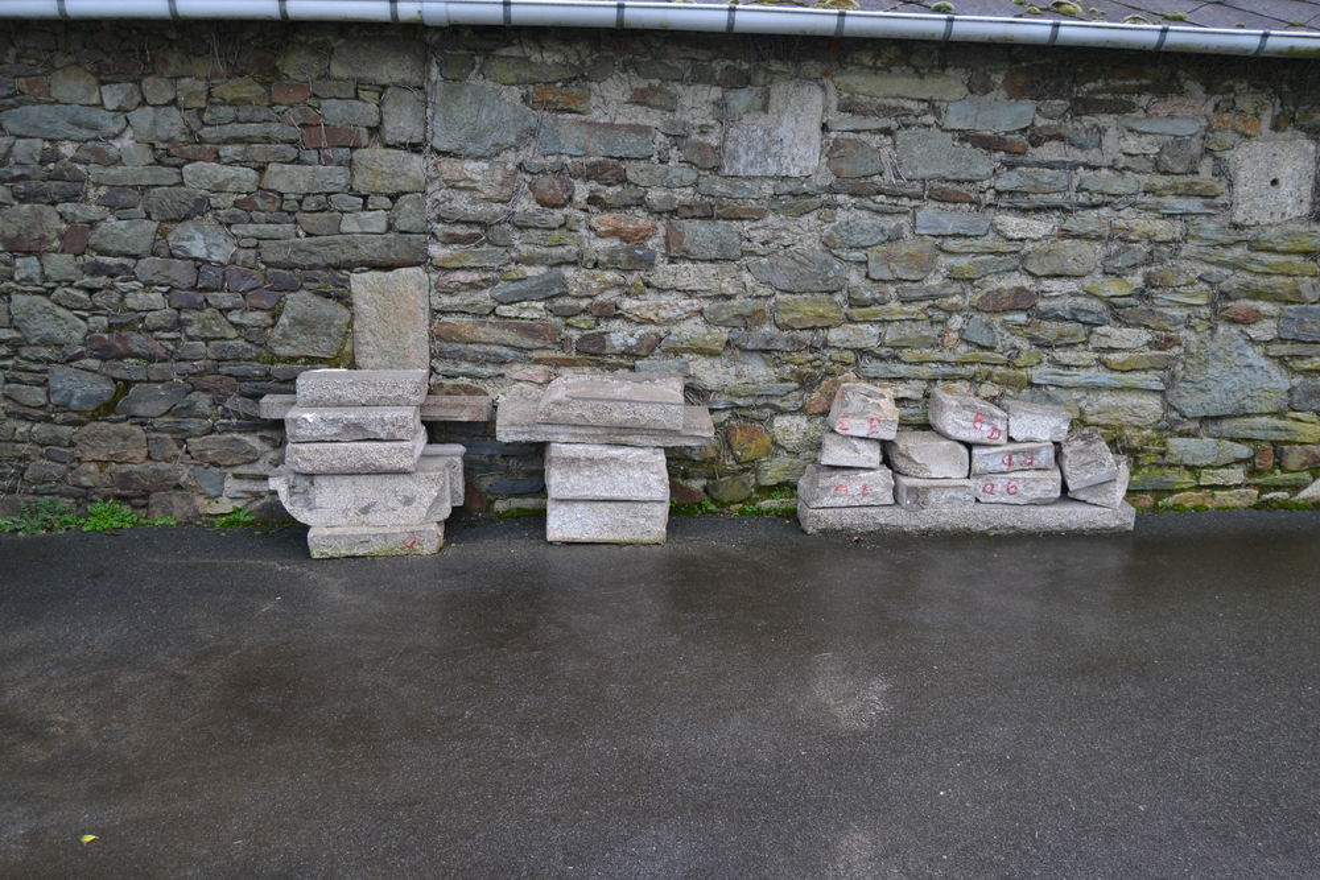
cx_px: 660
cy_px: 440
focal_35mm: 33
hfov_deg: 57.2
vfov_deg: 40.0
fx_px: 1210
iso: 500
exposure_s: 1/60
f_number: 3.5
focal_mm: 22
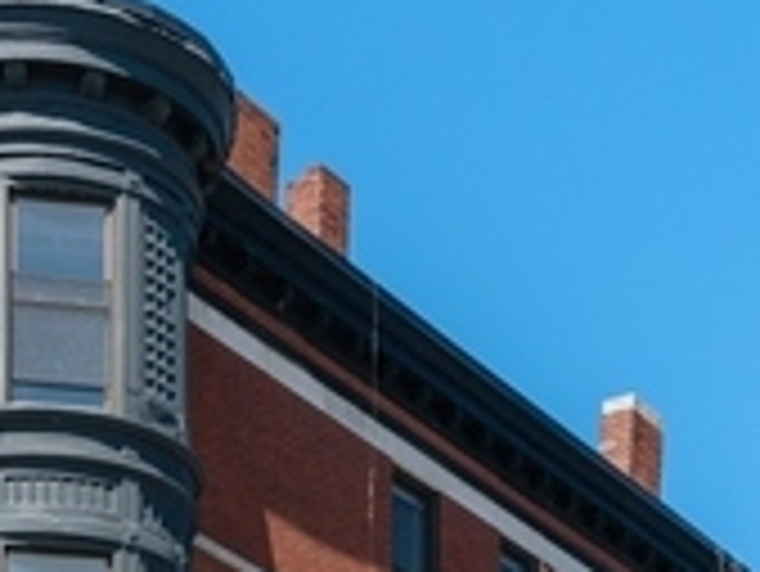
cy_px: 799
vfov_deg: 11.9
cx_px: 13
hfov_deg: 16.1
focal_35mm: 120
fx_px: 2636
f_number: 7.1
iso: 320
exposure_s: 1/800
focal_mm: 33
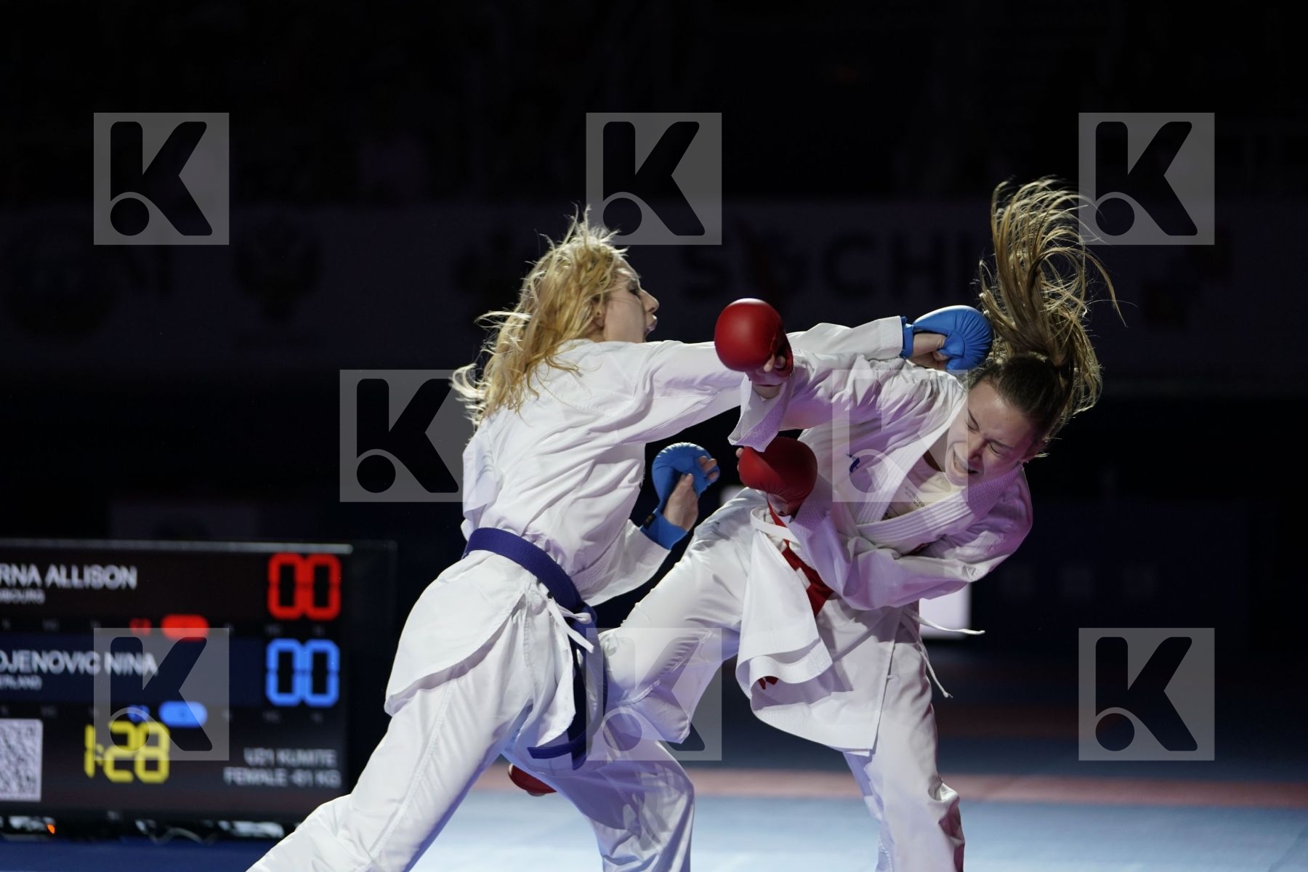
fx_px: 4759
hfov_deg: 15.6
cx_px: 654
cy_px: 436
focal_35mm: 131
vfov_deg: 10.5
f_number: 2.8
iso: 1600
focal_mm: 131
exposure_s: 1/1000
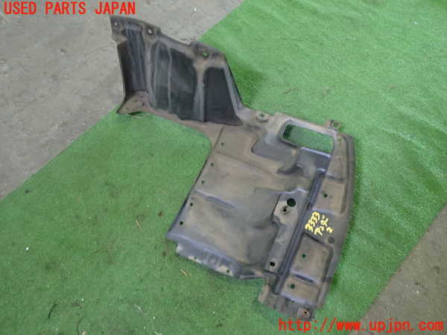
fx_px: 387
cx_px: 224
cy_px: 168
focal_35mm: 30
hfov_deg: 60.0
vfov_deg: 46.8
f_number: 2.3
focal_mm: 5.4
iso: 640
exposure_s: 1/30
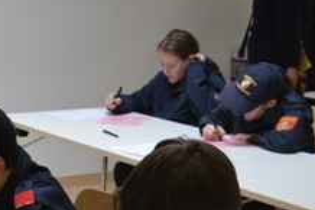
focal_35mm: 97
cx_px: -19
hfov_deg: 20.2
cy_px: 268
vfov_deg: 13.6
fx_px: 848
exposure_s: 1/60
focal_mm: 22
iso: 400
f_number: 4
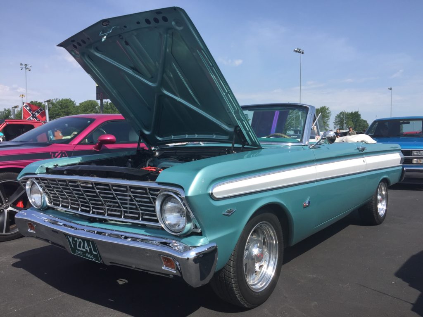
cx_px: 212
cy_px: 158
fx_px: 354
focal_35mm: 29
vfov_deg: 48.2
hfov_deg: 61.7
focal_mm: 4.15
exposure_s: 1/1799
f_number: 2.2
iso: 32
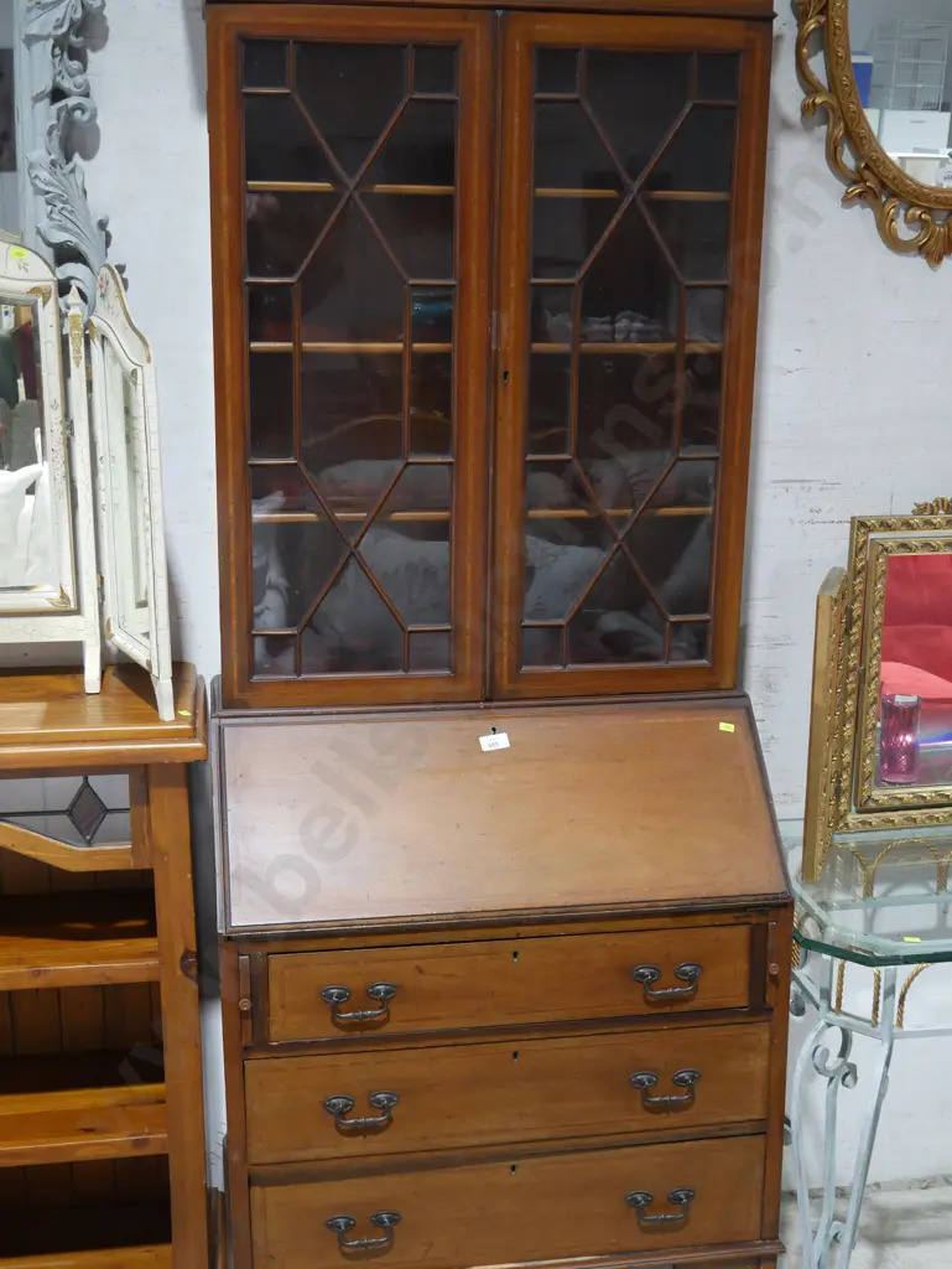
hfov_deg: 34.4
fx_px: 1539
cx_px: 476
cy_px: 634
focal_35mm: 42
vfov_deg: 44.8
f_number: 4.6
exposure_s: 1/60
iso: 800
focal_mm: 21
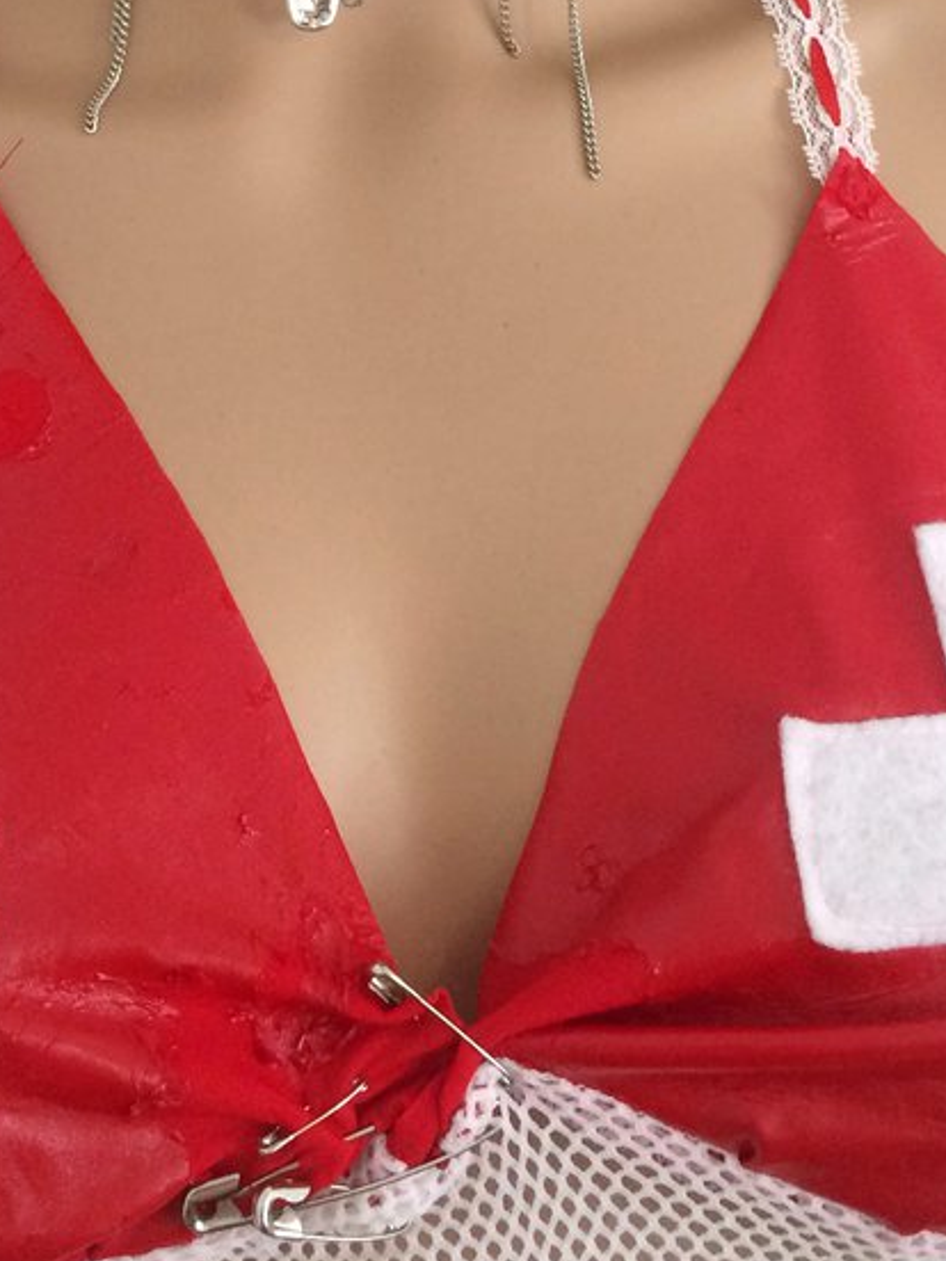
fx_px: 2551
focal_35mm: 70
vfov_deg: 26.0
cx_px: 395
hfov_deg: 21.0
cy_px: -61
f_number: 2.2
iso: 160
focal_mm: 4.15
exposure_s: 1/33
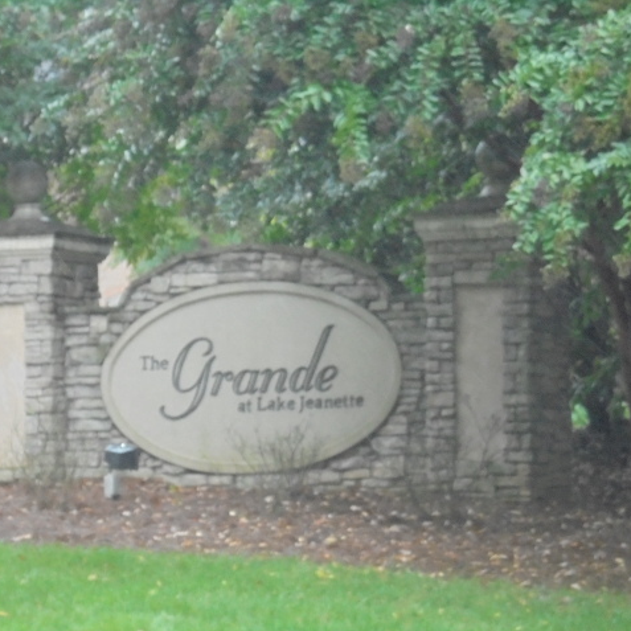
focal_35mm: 185
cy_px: 316
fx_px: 3815
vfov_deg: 9.5
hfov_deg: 9.5
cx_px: 320
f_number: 6.5
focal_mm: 27.6
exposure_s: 1/60
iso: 800
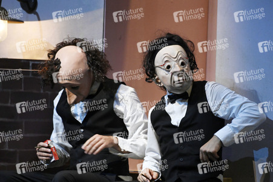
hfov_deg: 4.1
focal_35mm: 500
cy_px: 91
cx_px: 136
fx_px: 3789
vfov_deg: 2.7
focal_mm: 500
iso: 6400
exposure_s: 1/125
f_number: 5.6
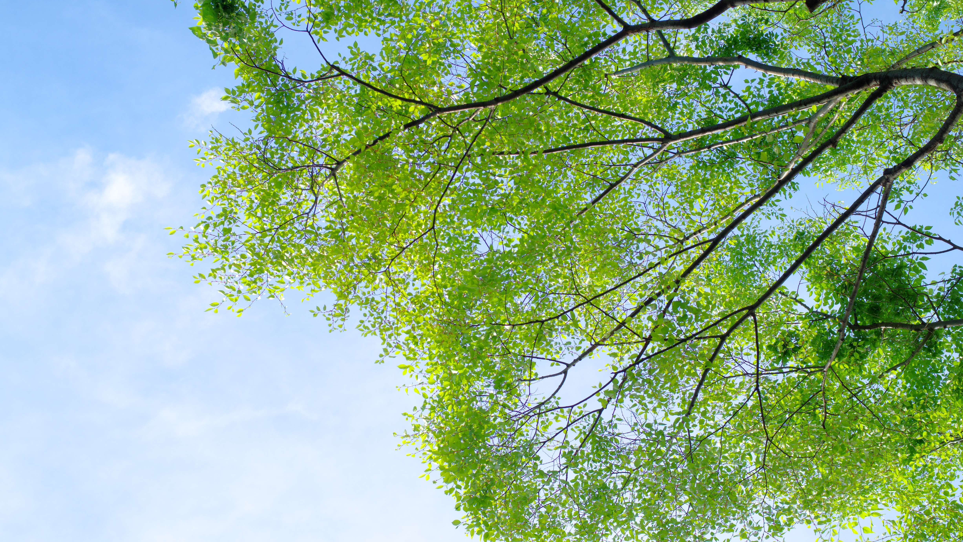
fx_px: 1609
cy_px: 272
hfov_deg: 33.3
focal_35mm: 63
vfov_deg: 19.1
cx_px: 481
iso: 100
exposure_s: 1/160
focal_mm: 40
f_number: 8
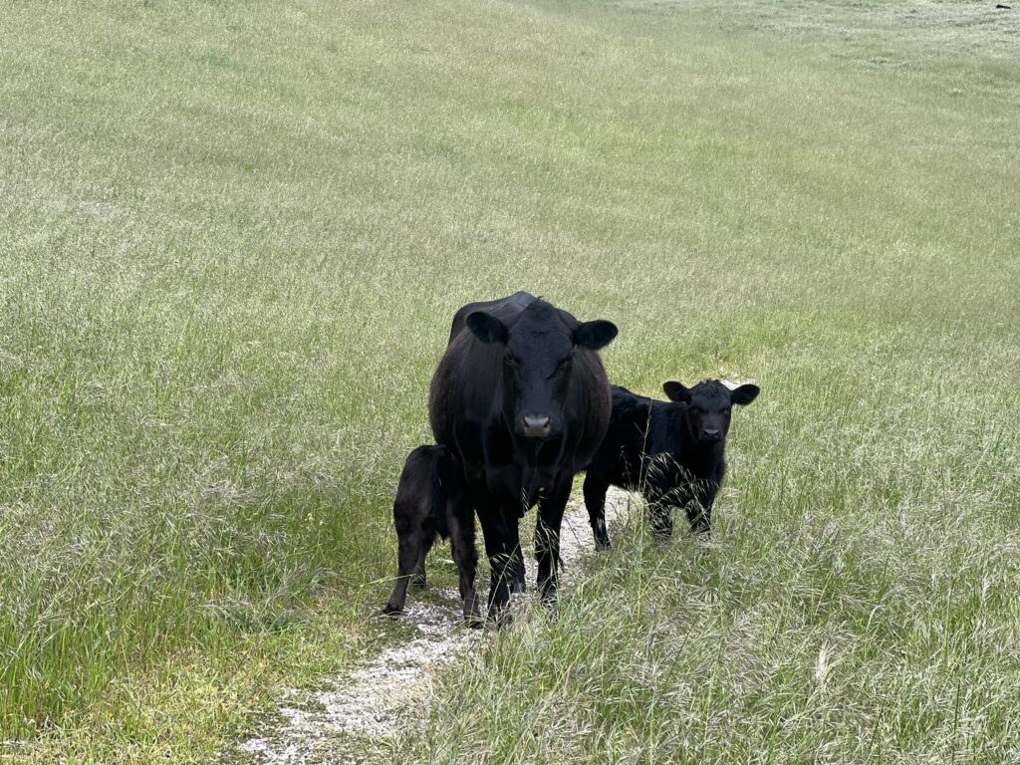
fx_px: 2269
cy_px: 382
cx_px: 510
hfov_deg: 25.3
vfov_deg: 19.1
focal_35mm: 77
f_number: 2.8
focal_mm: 9
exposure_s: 1/121
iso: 32
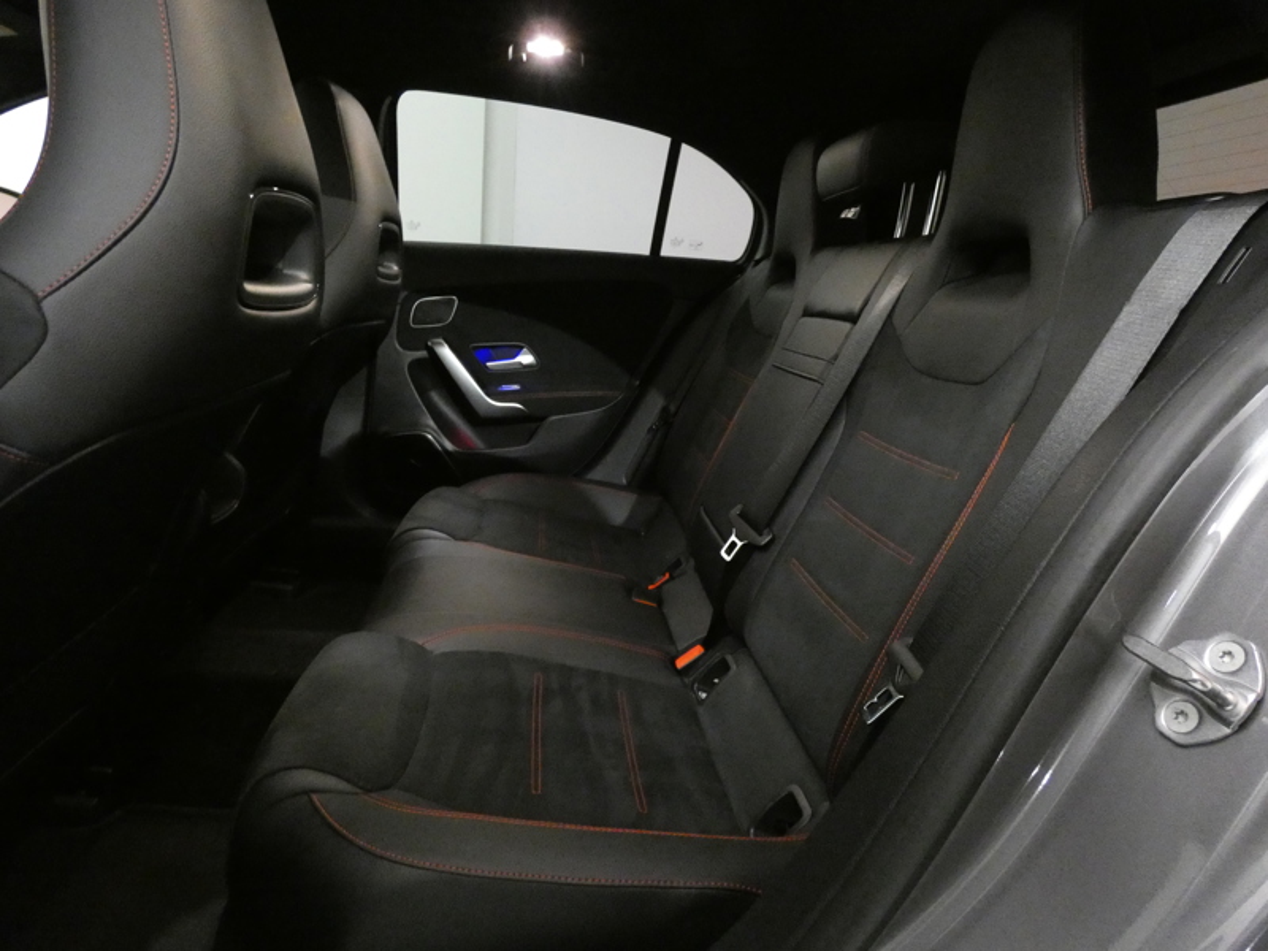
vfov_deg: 66.0
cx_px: 634
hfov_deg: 81.7
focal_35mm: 20
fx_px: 733
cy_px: 476
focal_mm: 3.6
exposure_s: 1/20
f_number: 2.8
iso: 1600
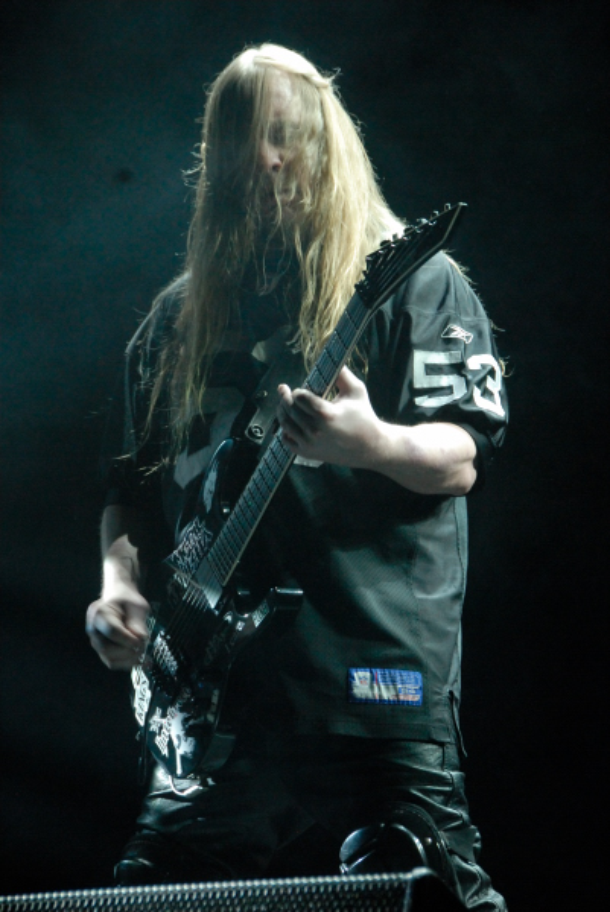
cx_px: 305
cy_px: 456
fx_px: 3996
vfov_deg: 13.0
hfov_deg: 8.7
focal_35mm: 158
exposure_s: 1/80
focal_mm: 105
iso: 1000
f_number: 11
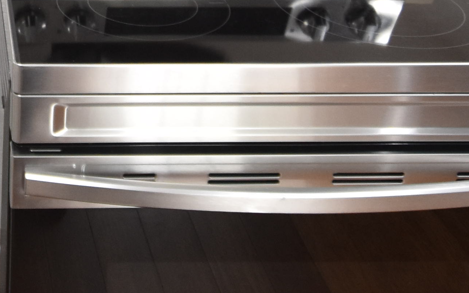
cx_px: -25
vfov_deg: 17.3
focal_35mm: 71
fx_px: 907
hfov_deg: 27.0
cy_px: -80
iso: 800
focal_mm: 10
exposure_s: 1/60
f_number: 3.5
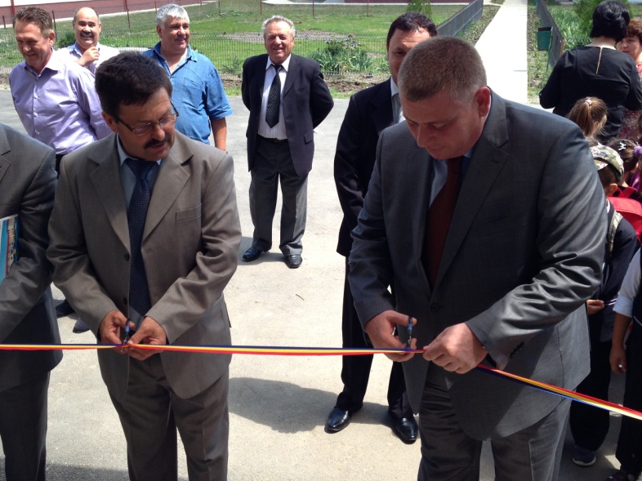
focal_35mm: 43
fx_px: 797
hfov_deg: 43.8
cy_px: 249
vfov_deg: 33.6
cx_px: 298
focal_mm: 4.13
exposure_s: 1/455
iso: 64
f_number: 2.4
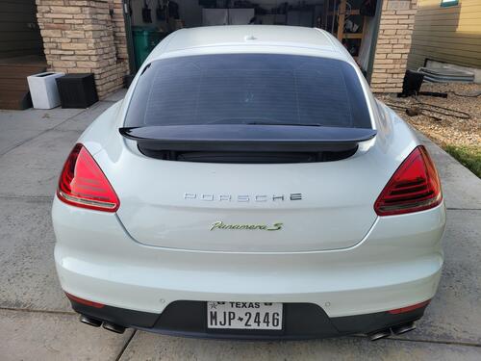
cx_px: 240
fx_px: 361
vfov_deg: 53.1
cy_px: 180
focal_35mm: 26
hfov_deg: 67.3
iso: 40
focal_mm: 5.4
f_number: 1.8
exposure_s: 1/1041
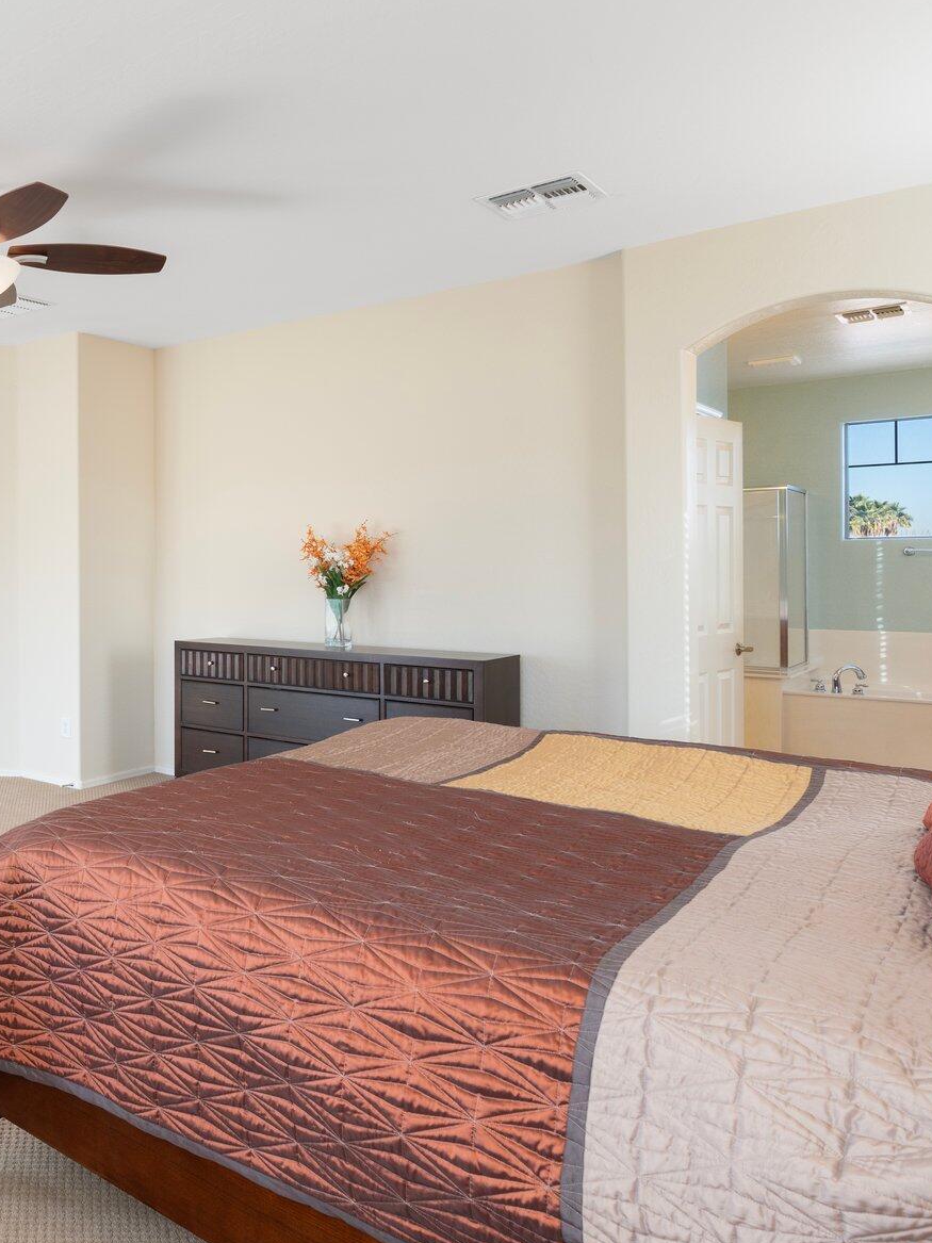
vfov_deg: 65.2
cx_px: -9
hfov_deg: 43.6
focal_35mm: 27
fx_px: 969
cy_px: 560
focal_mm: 16
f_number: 8
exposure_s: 1/4
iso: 400
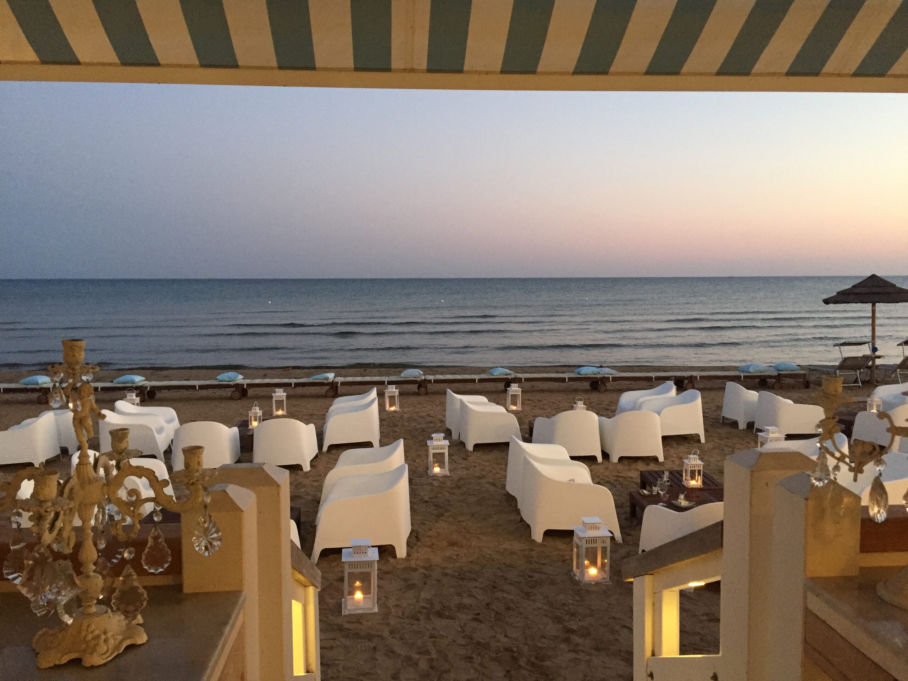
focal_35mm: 29
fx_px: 761
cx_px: 454
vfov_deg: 48.2
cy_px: 340
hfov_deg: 61.7
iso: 250
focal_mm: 4.15
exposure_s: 1/33
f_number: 2.2
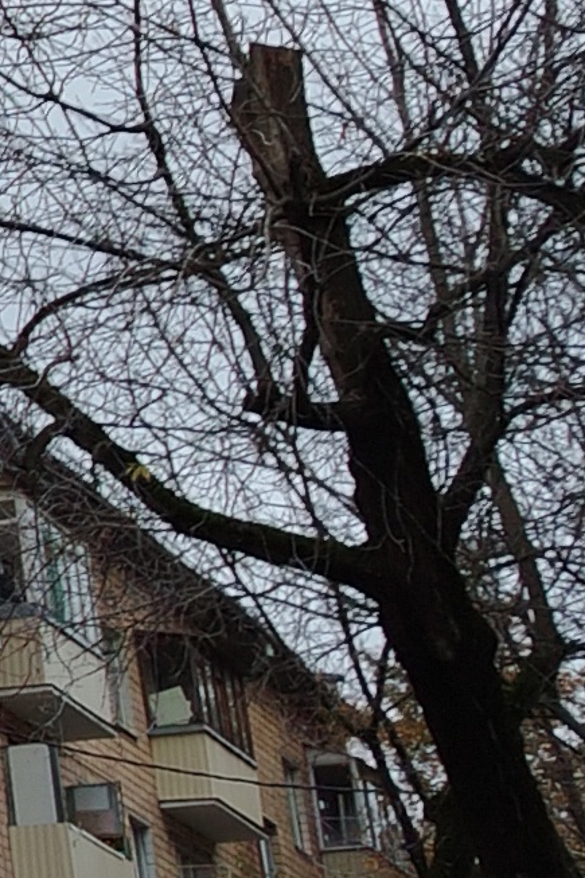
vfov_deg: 13.3
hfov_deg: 7.4
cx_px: -1452
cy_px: 112
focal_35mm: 153
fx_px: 3731
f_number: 1.75
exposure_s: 1/140
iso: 100
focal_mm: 5.25
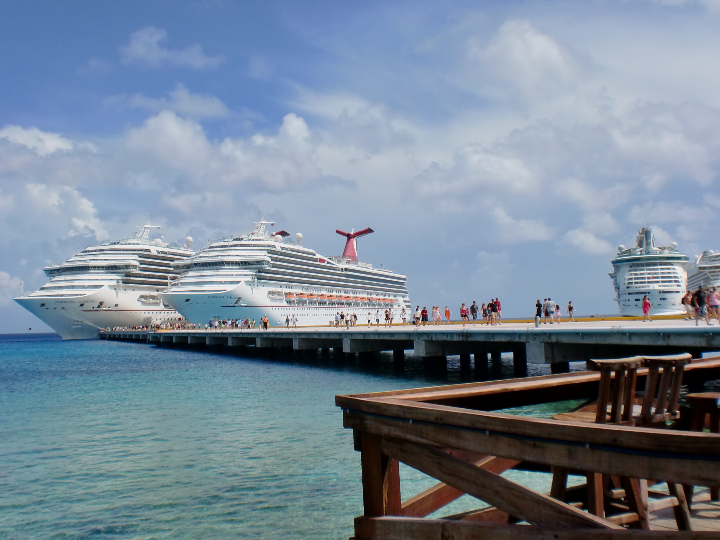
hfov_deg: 52.6
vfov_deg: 40.7
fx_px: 728
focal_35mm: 35
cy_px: 270
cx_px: 360
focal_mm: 6.3
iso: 64
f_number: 5.6
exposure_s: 1/1250
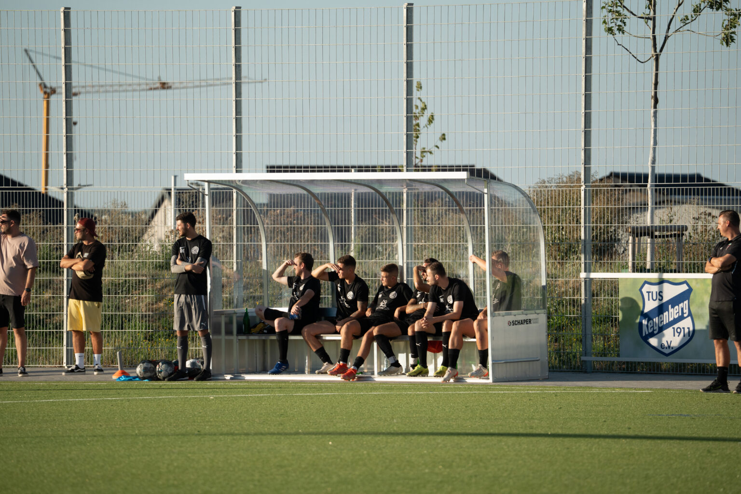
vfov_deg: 3.4
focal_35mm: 400
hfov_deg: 5.2
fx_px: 8233
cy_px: 247
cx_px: 370
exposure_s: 1/1000
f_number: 9
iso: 1000
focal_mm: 400
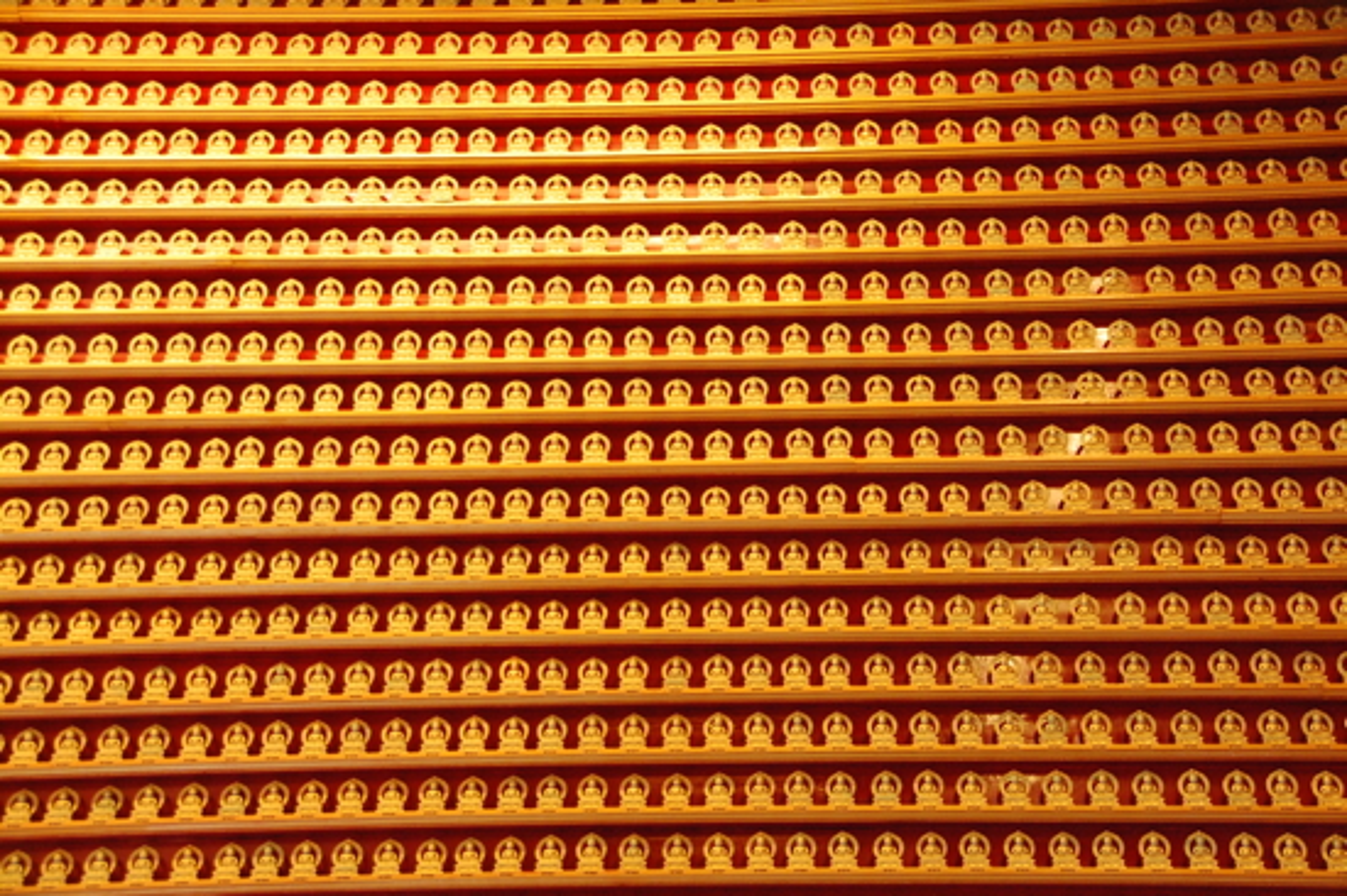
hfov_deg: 30.5
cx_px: 674
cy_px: 448
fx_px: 2468
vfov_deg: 20.6
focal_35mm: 66
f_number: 4.8
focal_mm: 44
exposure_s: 1/25
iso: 1600
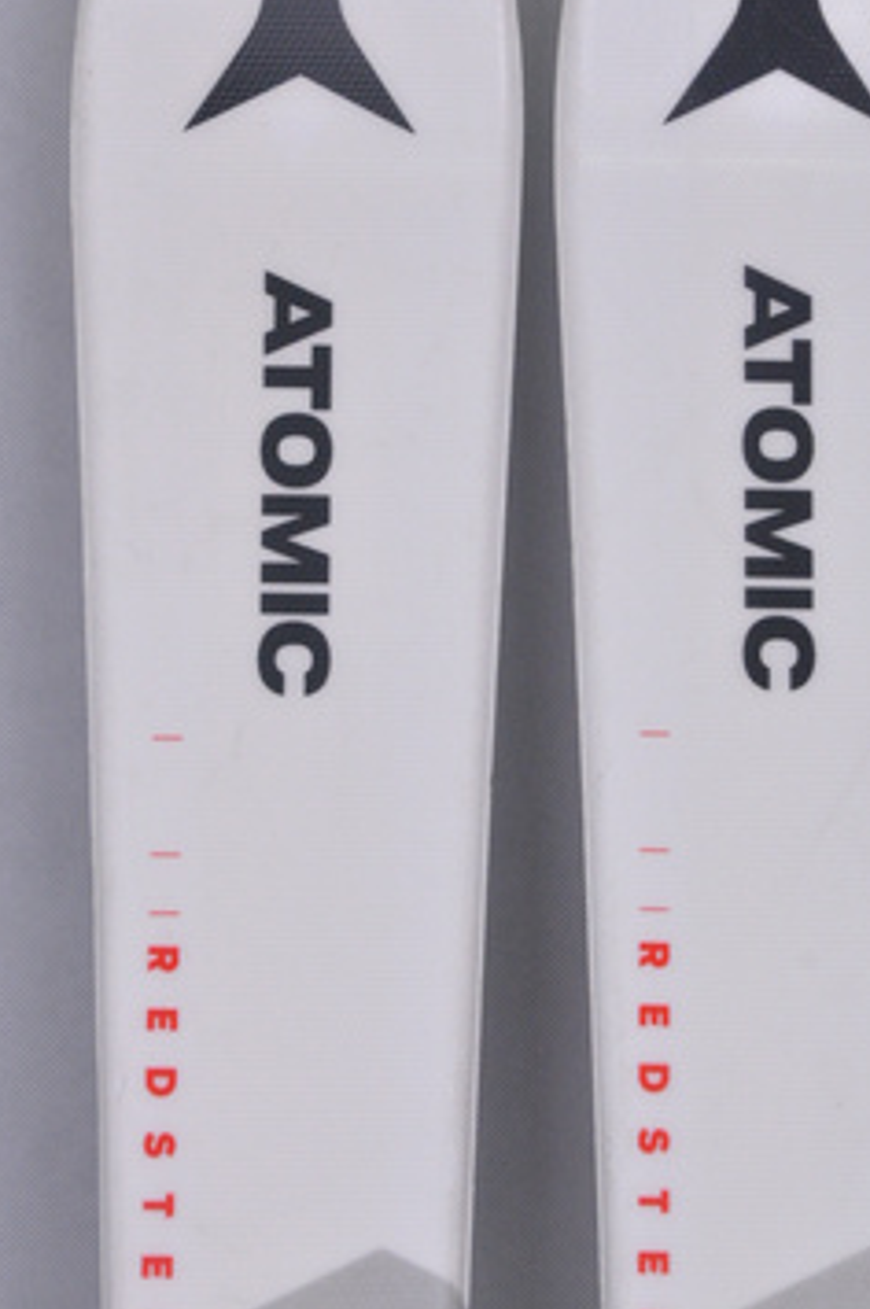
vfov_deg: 10.3
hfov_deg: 6.9
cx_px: 533
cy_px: 546
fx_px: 7250
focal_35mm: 200
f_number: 9.5
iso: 3200
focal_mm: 105
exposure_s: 1/125
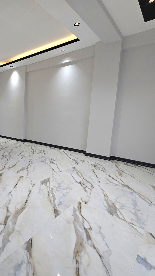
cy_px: 139
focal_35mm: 19
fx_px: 139
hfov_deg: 53.6
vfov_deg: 89.6
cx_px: 27
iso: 64
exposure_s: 1/50.3
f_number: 2.2
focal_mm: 2.2
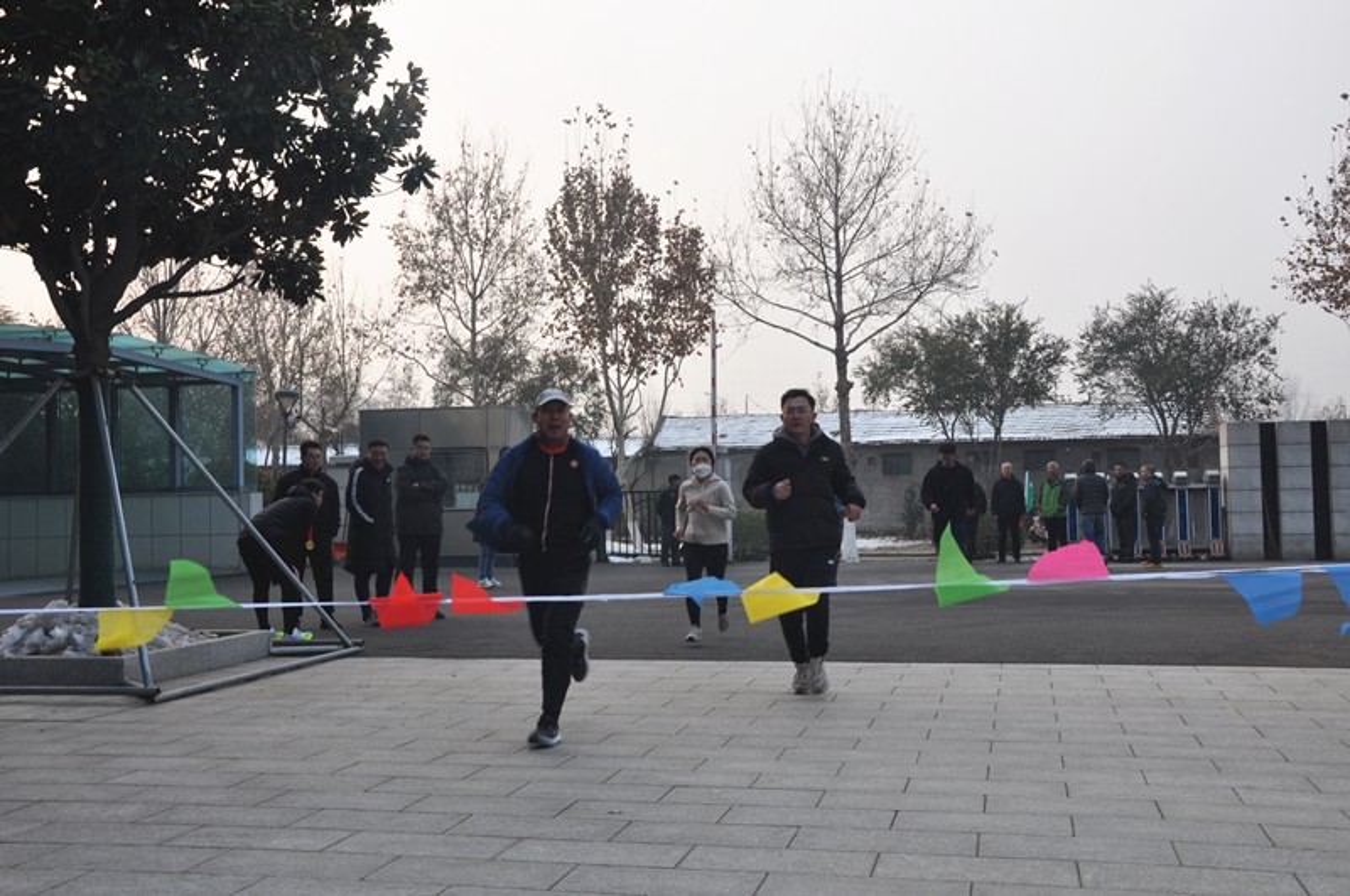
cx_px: 675
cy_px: 448
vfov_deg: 35.4
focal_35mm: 38
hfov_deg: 51.3
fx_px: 1404
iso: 200
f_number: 10
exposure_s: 1/100
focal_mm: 25
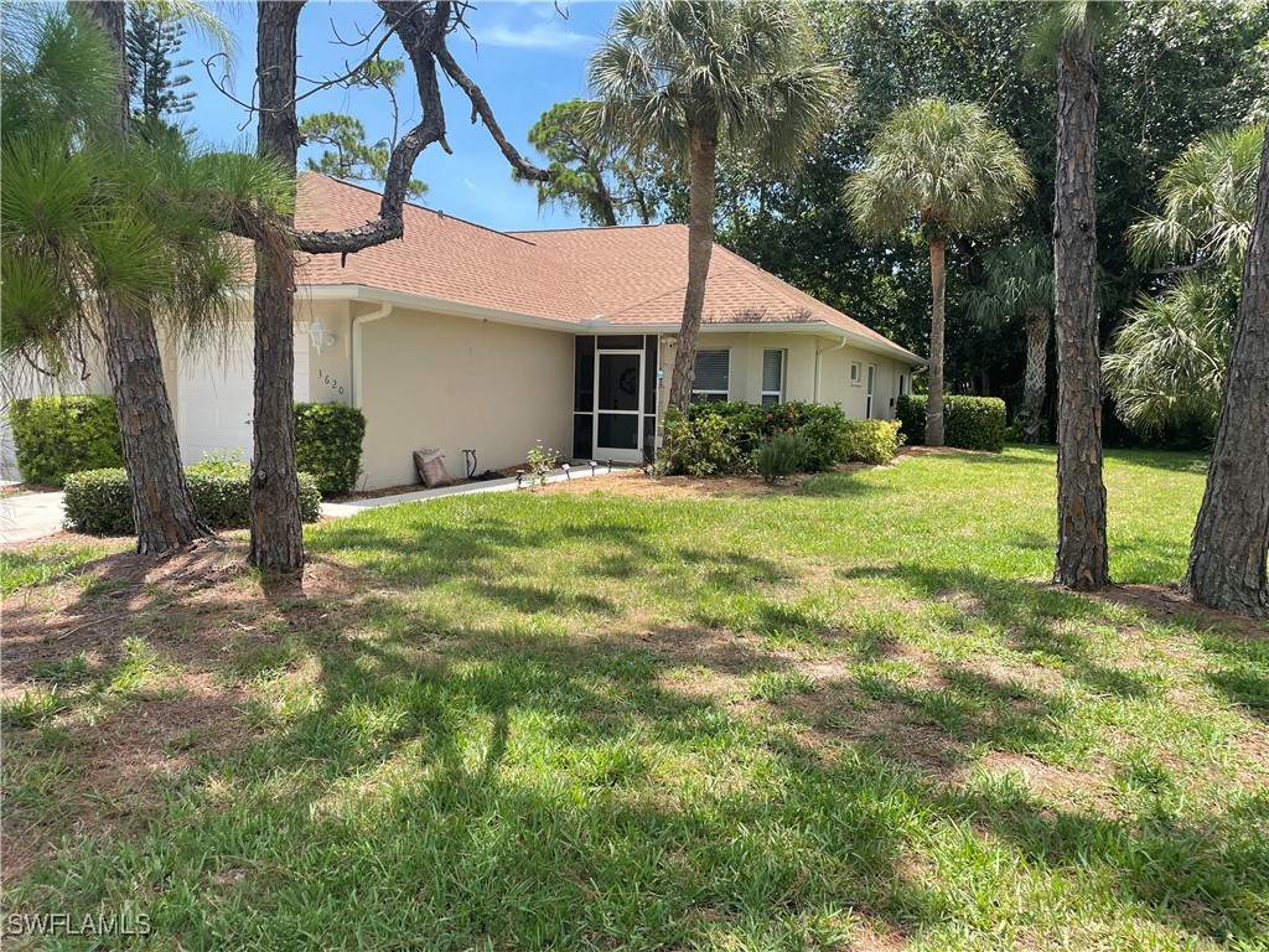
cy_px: 476
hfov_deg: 67.3
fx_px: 953
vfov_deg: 53.1
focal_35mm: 26
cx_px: 634
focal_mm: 4.2
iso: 32
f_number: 1.6
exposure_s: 1/1618
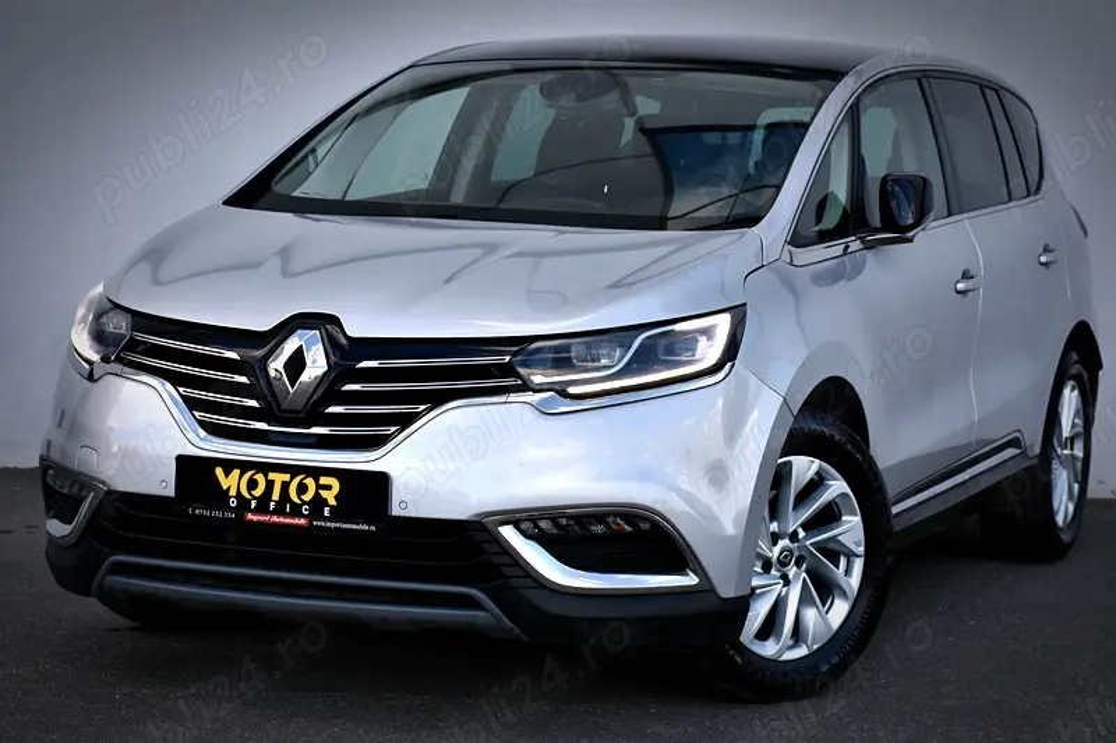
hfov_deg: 22.6
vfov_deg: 15.2
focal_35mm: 90
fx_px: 2789
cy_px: 372
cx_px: 558
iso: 500
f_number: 8
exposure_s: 1/500
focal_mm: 60
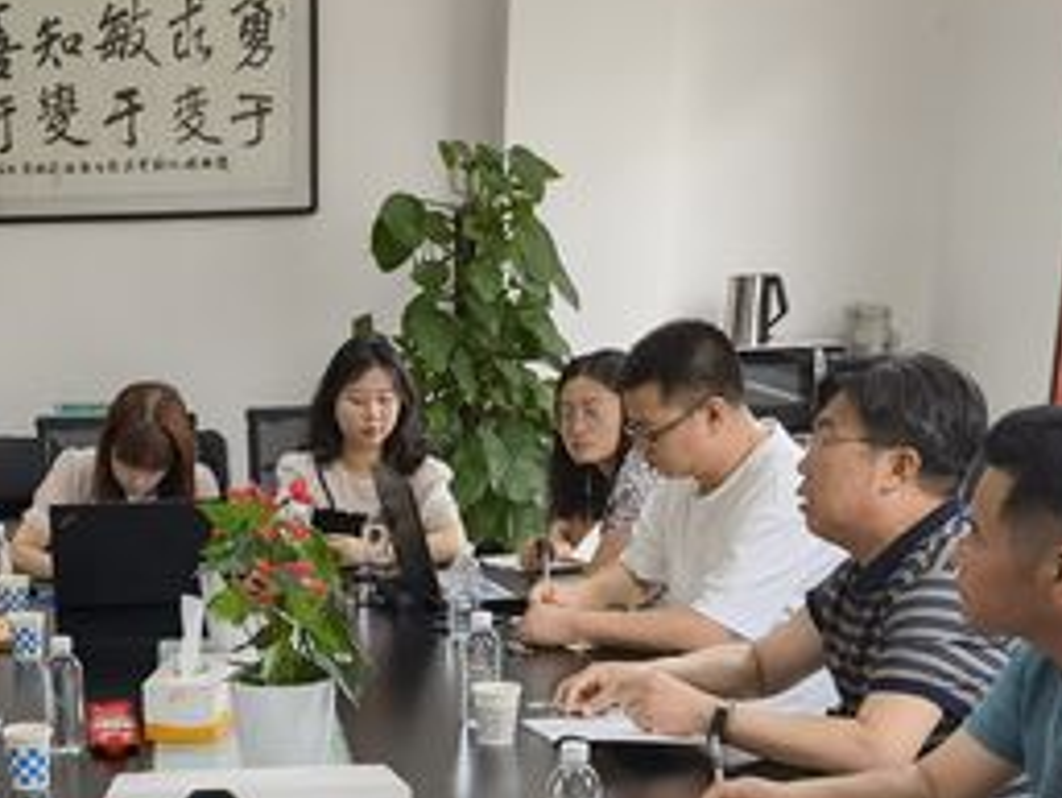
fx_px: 1934
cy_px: 872
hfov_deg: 29.8
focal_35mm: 63
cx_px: 178
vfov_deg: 22.1
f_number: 1.9
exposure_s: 1/100
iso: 160
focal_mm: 6.67
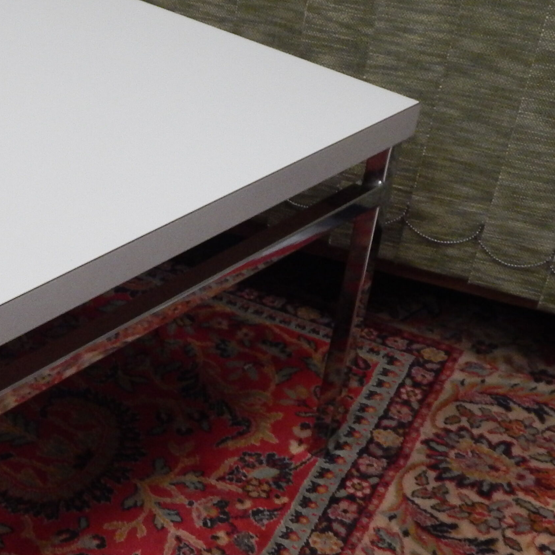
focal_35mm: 68
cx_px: 4
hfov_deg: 24.3
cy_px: 333
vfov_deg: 25.3
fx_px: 1233
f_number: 3.2
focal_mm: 5.1
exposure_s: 1/10
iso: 400
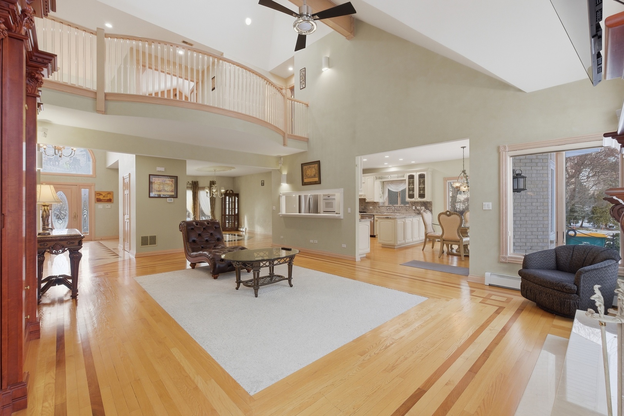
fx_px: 260
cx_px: 312
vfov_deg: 77.3
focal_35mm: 15
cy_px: 208
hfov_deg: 100.4
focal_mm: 10
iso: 800
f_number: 8
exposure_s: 1/550
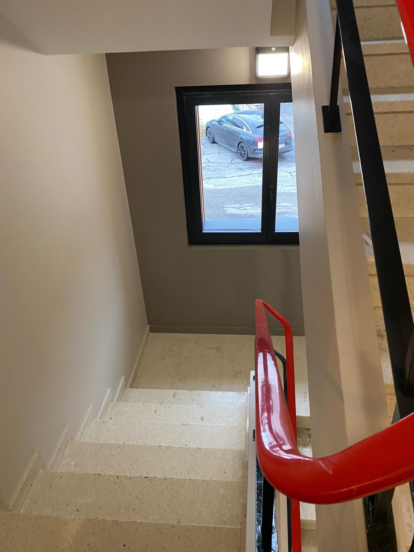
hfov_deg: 53.1
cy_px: 276
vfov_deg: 67.3
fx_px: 415
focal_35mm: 26
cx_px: 207
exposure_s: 1/50
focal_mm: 4.25
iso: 250
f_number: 1.8
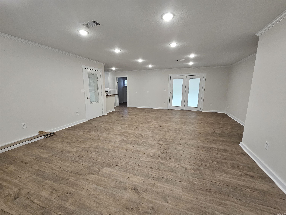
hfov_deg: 106.2
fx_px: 107
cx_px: 143
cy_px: 108
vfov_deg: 89.9
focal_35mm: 13
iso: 160
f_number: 2.2
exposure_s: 1/60
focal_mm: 2.2
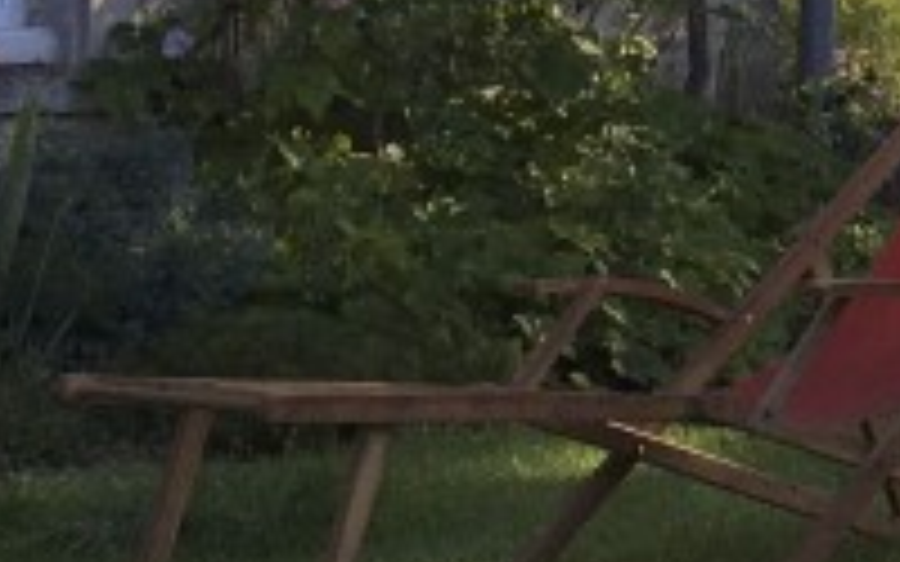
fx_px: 4513
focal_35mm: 184
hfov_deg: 10.8
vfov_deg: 6.9
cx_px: 1557
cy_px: -620
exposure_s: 1/506
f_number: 2.2
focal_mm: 4.15
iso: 25
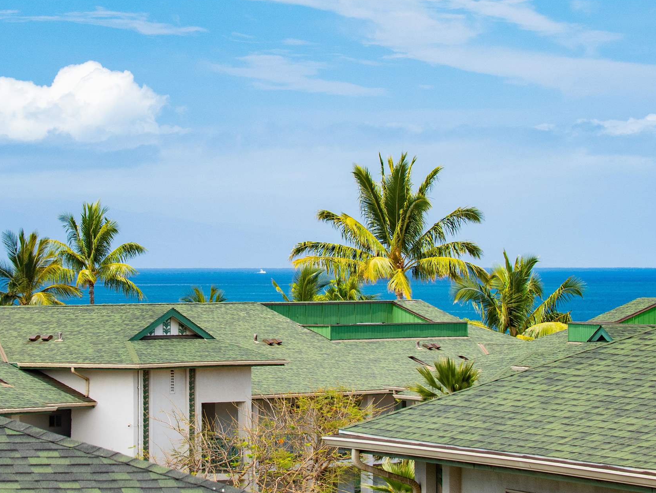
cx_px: 256
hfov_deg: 8.0
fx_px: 4684
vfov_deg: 6.0
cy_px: 247
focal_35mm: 247
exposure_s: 1/250
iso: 400
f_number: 5.6
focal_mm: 67
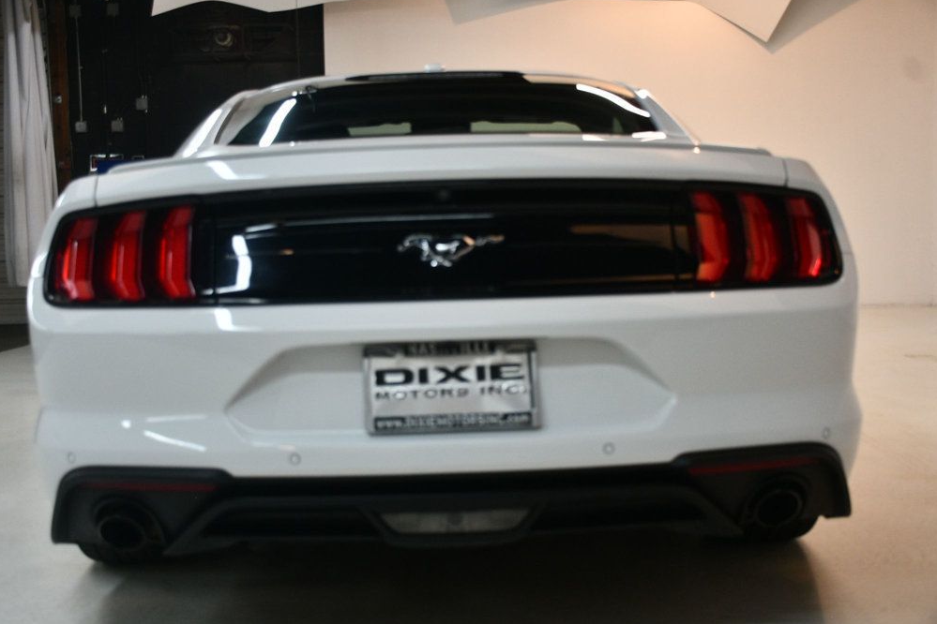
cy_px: 308
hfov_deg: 47.4
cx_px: 461
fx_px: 1067
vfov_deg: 32.6
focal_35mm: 41
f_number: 4
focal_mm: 27
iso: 1000
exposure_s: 1/125
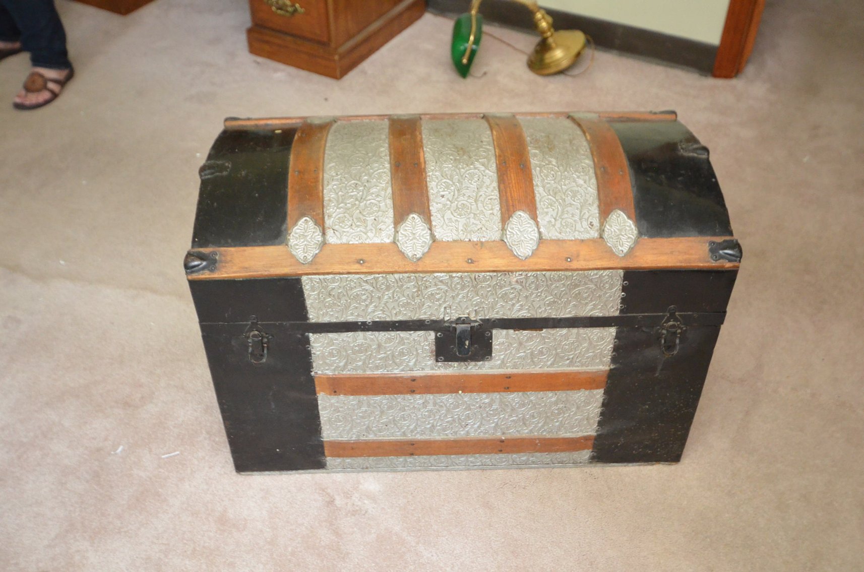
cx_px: 432
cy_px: 286
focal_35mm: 36
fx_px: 862
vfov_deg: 36.7
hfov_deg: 53.2
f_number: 4.5
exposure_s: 1/60
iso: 3200
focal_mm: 24
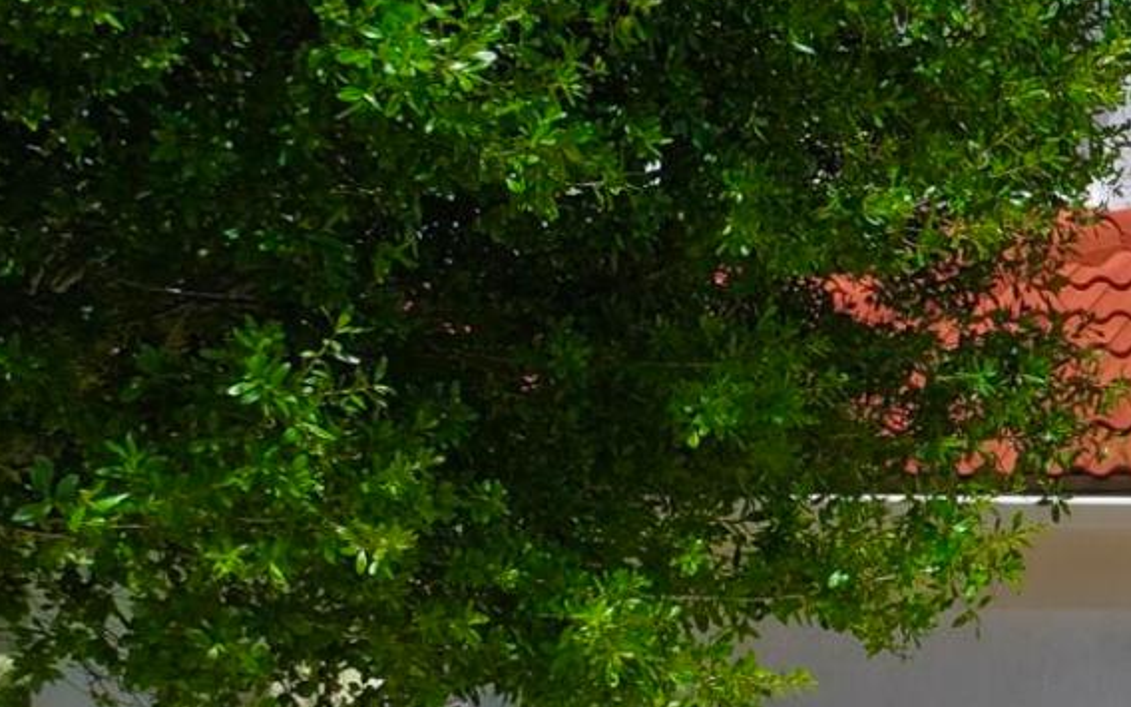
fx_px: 3976
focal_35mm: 129
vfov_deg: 10.1
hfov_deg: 14.0
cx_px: 2159
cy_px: 755
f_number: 2.8
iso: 100
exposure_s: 1/3200
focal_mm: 12.29
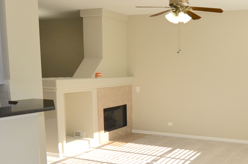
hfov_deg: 43.3
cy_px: 122
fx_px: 302
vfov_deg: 29.9
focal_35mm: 44
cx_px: 184
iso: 200
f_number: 5
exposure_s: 1/100
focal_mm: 10
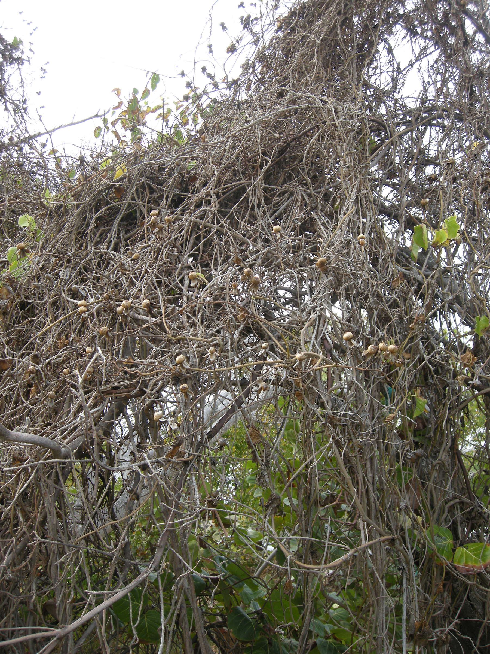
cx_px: 245
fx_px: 661
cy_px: 327
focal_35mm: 35
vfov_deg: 52.6
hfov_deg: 40.7
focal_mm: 7.5
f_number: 3.8
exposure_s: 1/158
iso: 64
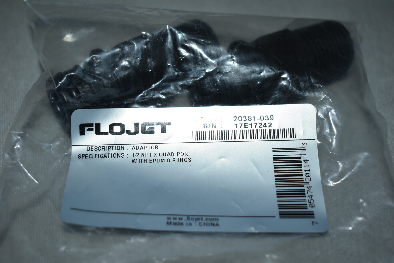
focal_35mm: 51
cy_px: 132
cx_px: 197
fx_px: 558
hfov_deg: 38.9
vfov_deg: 26.5
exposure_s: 1/60
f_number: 4.5
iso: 100
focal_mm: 34
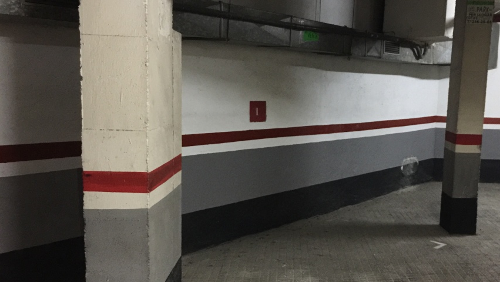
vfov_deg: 31.2
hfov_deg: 52.4
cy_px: 160
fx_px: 504
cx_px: 300
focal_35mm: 38
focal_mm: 4.15
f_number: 2.2
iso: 160
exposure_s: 1/8
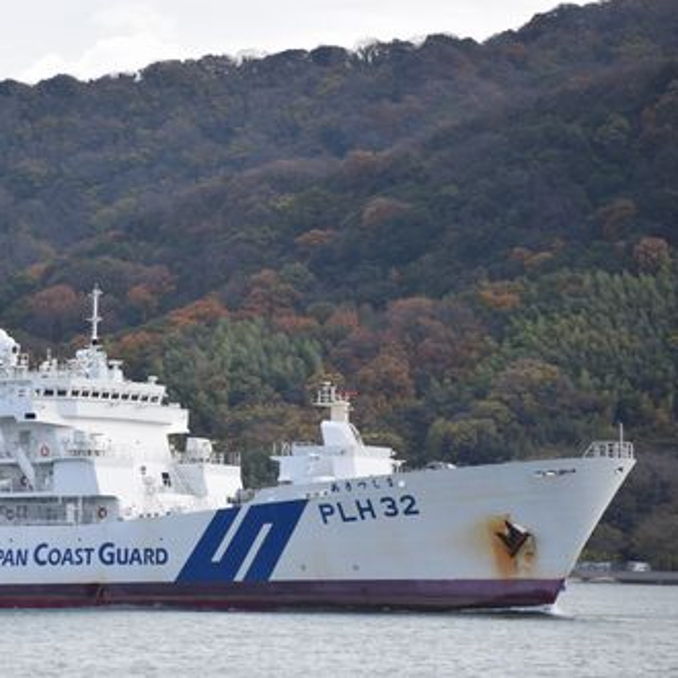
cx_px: 183
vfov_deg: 7.5
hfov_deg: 7.5
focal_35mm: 232
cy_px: 338
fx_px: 5141
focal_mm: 120
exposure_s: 1/500
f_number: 5.6
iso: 320
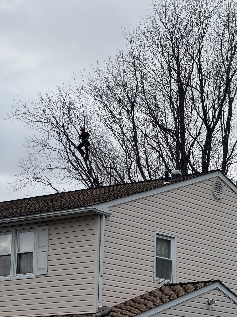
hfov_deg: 12.3
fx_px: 1095
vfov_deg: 16.4
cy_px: 158
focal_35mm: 120
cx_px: 118
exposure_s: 1/1033
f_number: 2.8
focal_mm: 15.66
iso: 50
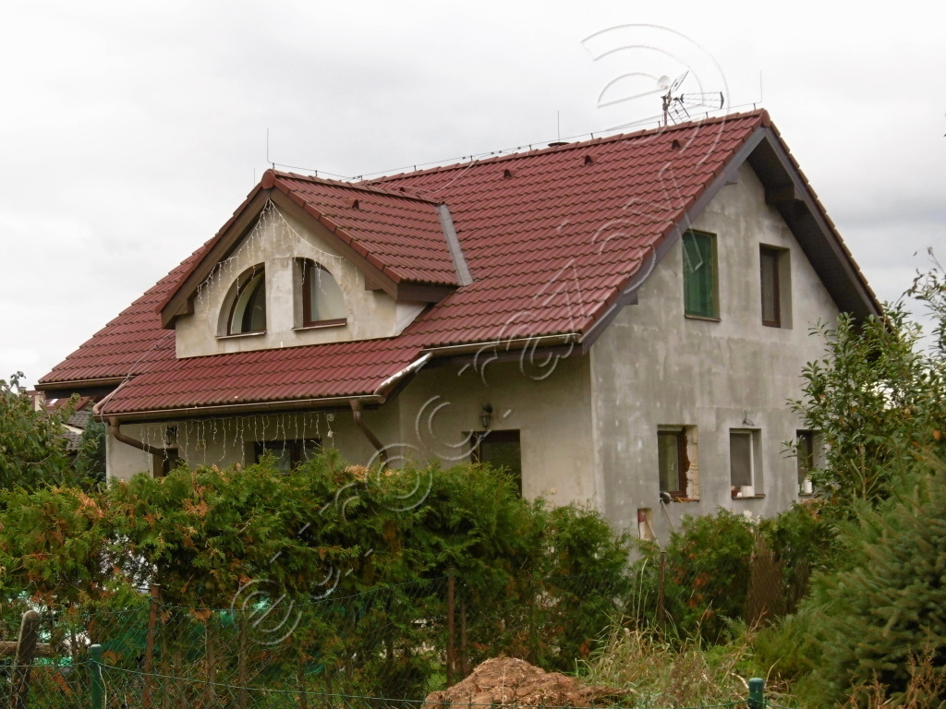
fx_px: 1394
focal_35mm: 51
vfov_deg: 28.6
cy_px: 354
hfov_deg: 37.5
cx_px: 473
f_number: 4
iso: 100
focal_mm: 9.2
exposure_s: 1/250
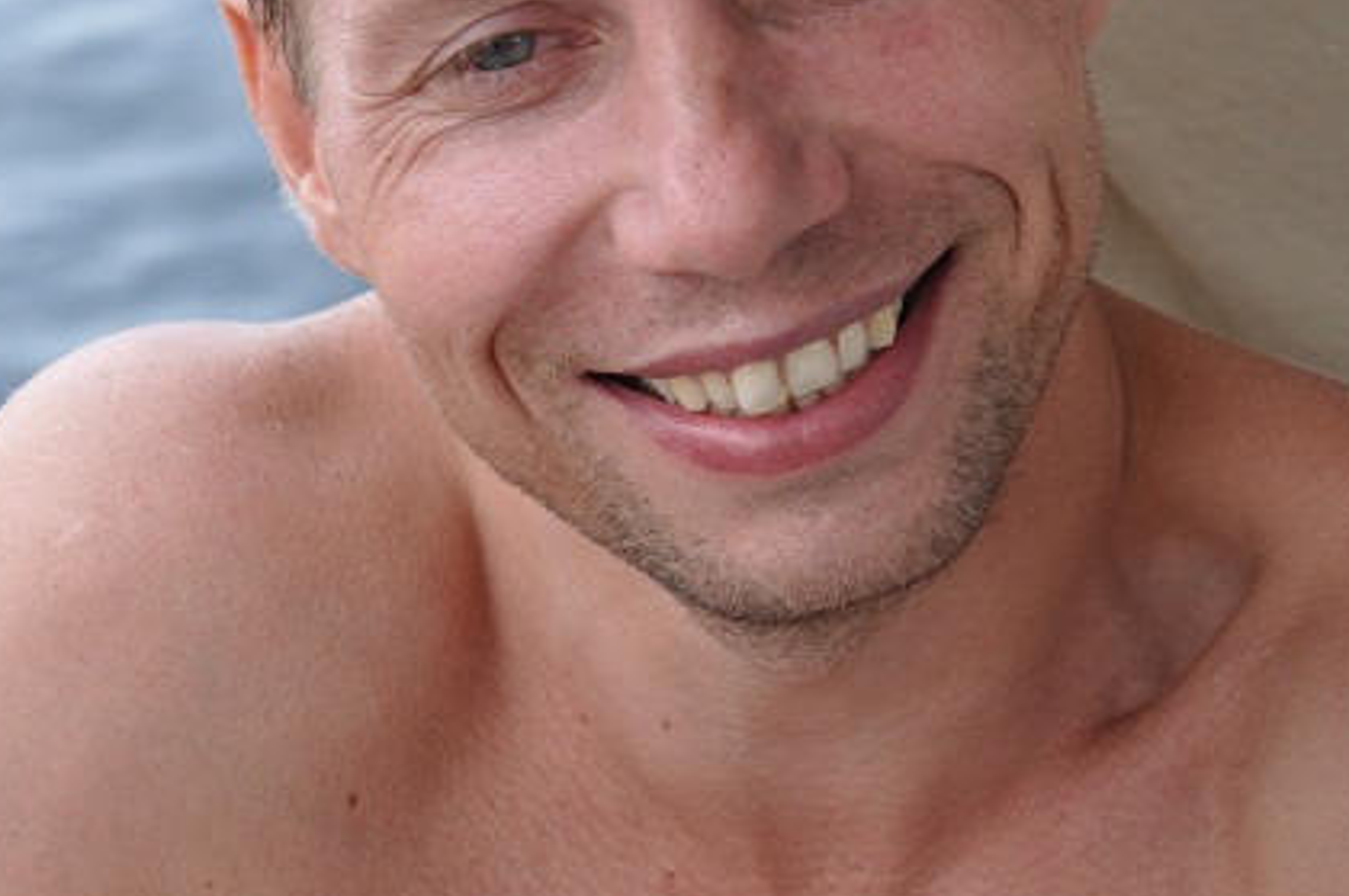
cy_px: 61
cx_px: 536
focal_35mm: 147
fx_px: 5502
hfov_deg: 14.0
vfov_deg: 9.3
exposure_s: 1/160
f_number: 6.3
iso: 400
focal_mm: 48
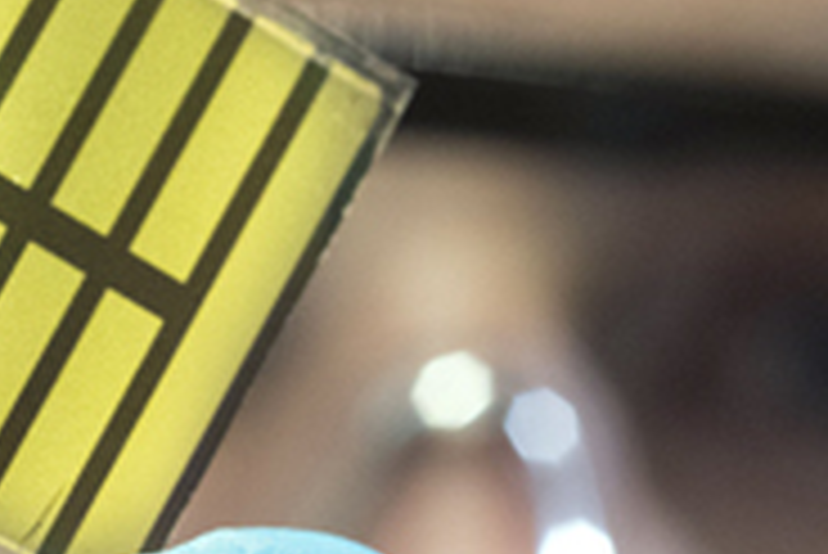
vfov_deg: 5.3
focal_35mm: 261
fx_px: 6008
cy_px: 354
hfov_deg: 7.9
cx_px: 414
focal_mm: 60
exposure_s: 1/200
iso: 1600
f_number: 8
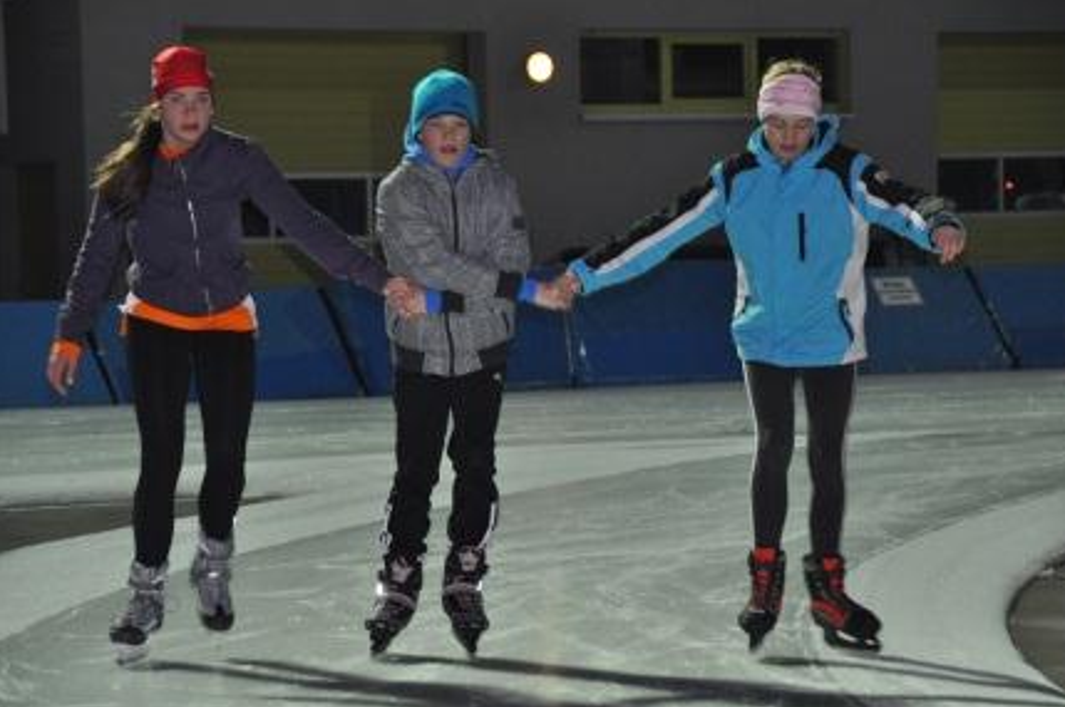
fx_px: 4862
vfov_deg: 8.3
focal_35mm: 165
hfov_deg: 12.5
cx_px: 546
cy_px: 345
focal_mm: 105
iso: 800
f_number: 5.3
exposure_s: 1/60
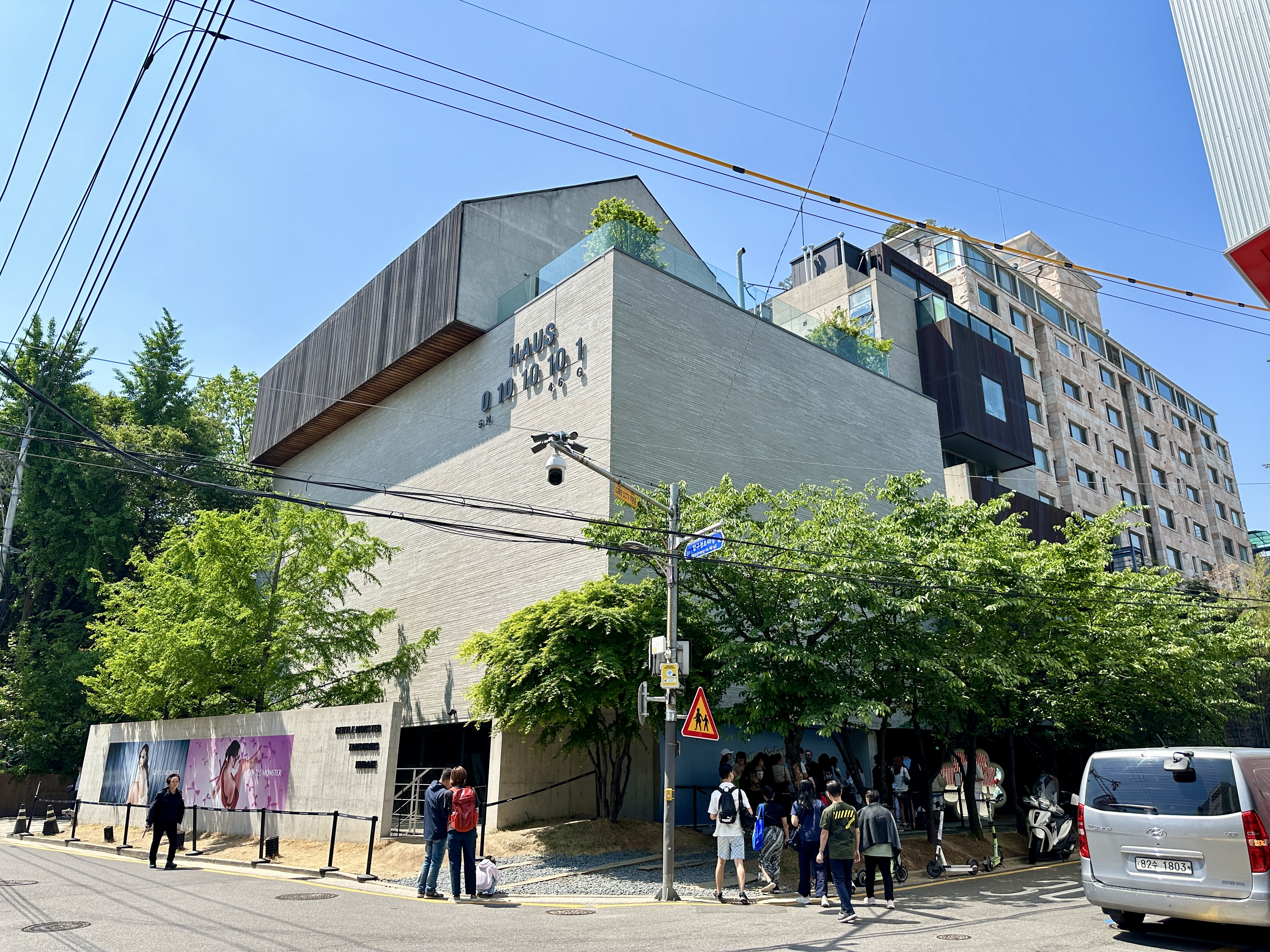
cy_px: 476
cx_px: 635
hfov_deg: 71.6
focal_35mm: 24
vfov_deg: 56.8
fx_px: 881
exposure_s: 1/2660
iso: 80
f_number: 1.78
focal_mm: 6.86
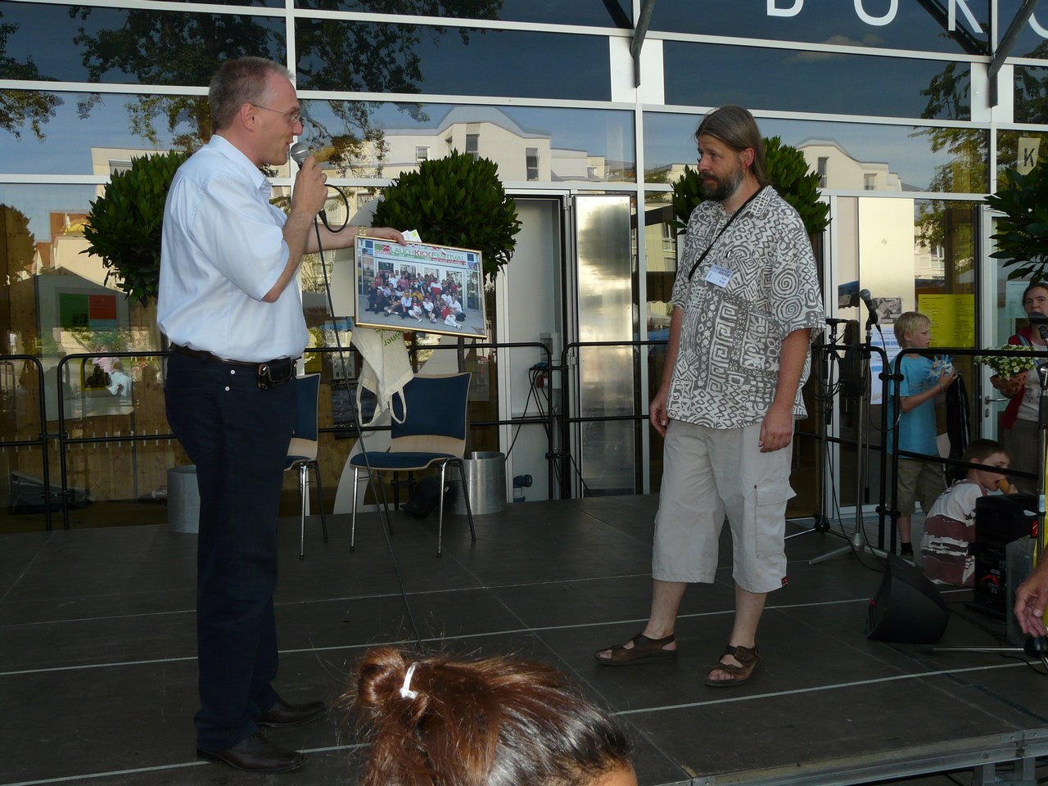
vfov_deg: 41.8
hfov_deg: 54.0
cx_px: 524
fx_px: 1029
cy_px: 393
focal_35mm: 34
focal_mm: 5.6
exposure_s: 1/200
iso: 100
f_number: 4
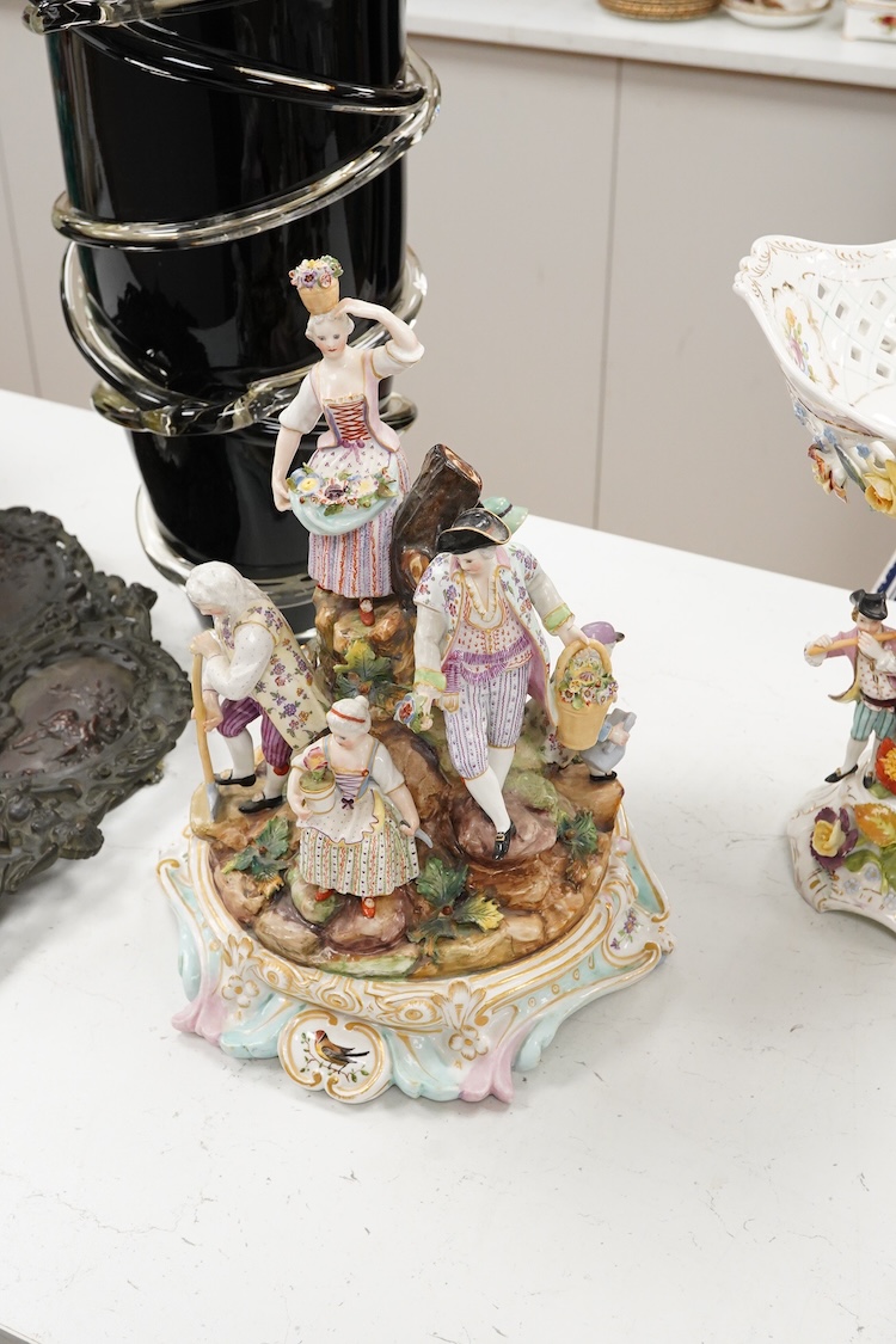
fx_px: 1680
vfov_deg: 43.6
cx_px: 448
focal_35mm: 45
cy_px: 672
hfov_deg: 29.9
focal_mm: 30
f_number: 13
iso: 2500
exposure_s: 1/100
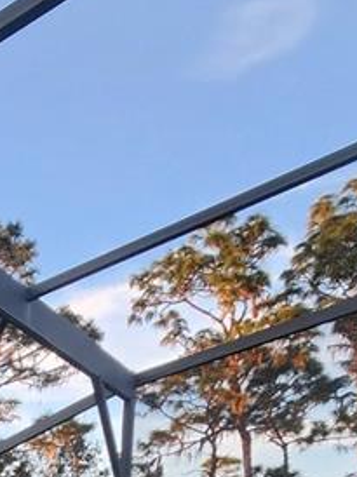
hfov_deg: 21.5
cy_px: 778
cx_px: -178
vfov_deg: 23.8
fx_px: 785
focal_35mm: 57
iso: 64
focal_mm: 2.2
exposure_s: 1/120
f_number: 2.2
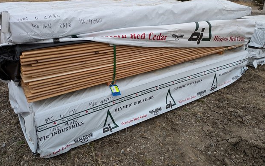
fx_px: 195
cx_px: 131
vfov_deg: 46.0
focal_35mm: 27
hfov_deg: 68.4
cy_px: 85
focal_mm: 5.43
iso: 46
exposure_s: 1/348
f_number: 1.89
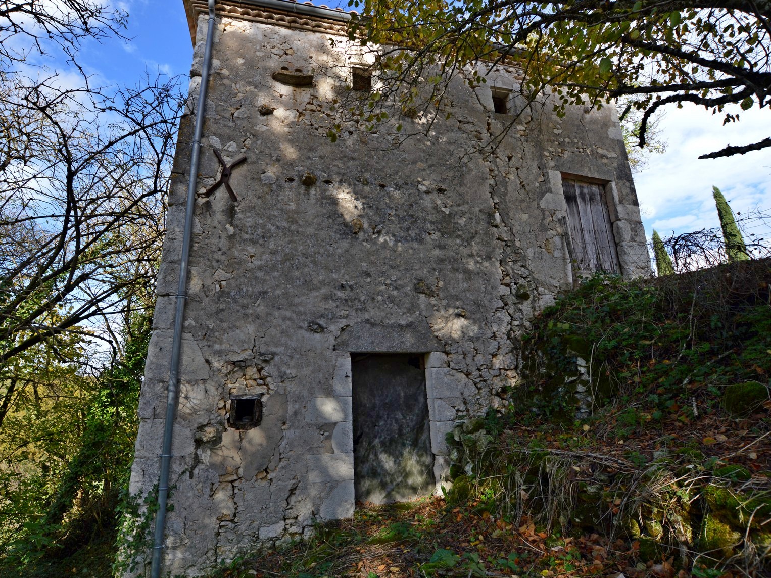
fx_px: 379
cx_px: 337
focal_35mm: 17
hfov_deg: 90.6
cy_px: 292
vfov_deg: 74.7
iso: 100
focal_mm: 10
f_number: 5.6
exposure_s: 1/125
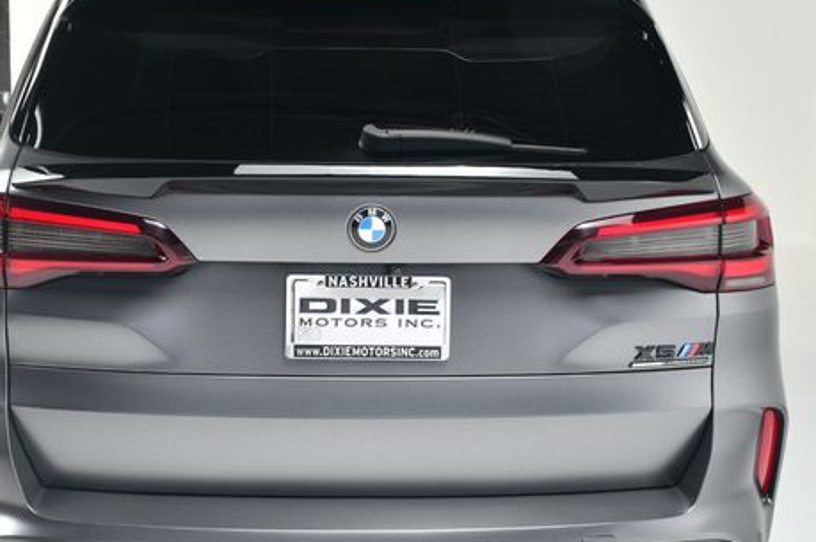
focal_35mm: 67
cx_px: 318
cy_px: 302
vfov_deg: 20.3
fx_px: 1517
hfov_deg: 30.0
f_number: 9
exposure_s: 1/160
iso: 100
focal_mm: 32
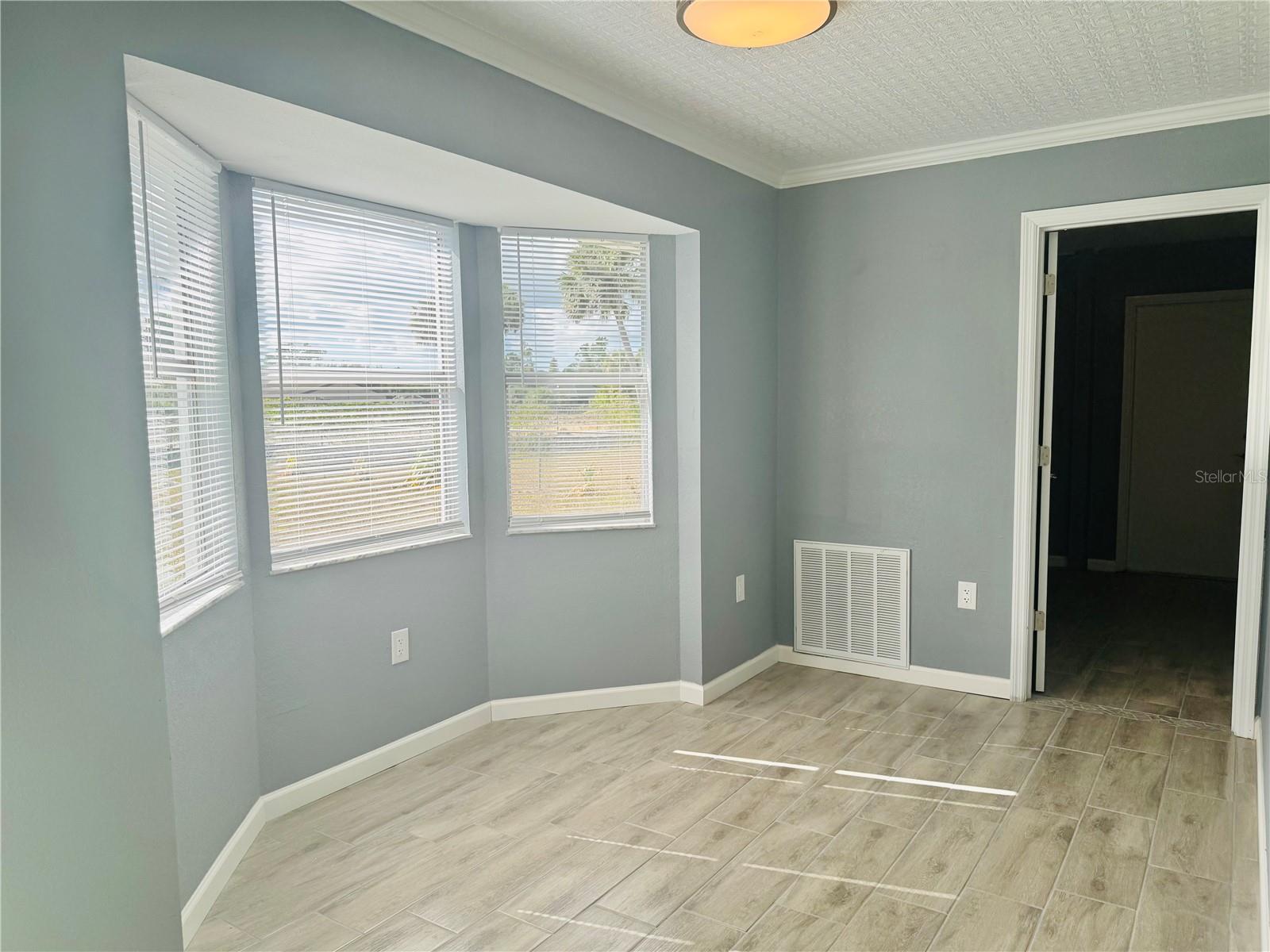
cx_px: 635
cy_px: 476
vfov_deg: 56.8
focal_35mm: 24
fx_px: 881
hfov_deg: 71.6
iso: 80
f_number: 1.78
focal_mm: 6.76
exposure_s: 1/1869
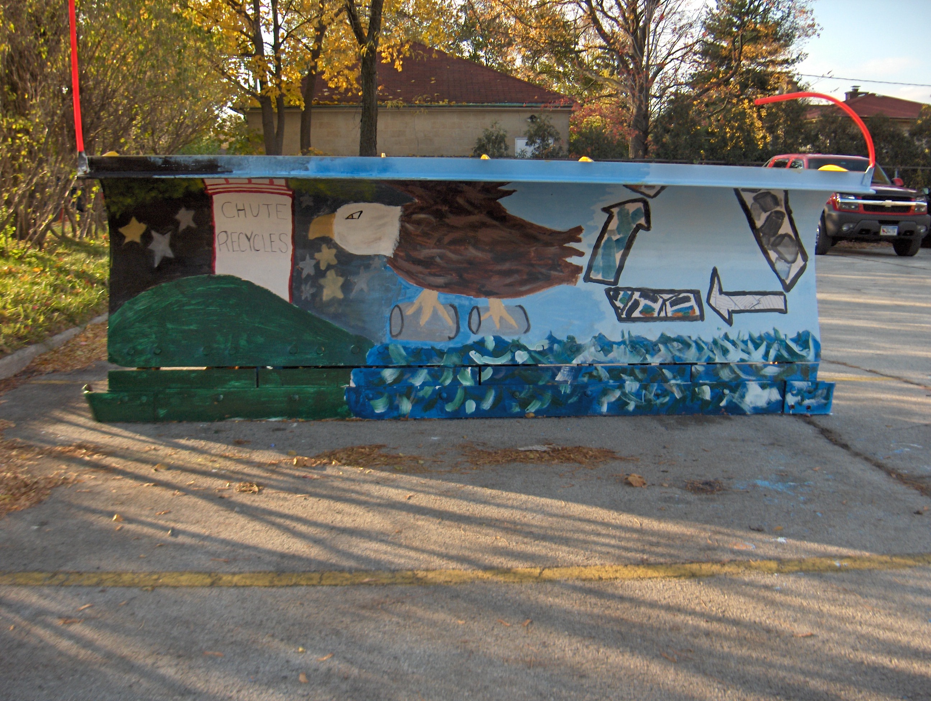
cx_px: 466
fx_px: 1050
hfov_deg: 47.8
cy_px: 350
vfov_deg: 36.9
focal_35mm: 39
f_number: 2.8
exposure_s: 1/336
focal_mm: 8
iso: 100
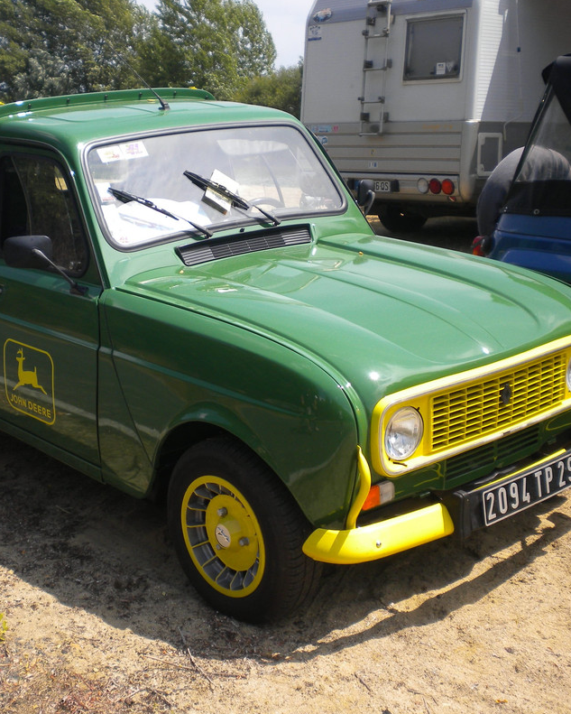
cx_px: 217
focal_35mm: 54
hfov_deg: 28.0
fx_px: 1140
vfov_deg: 34.7
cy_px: 355
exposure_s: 1/527
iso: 80
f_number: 4.9
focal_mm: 7.4
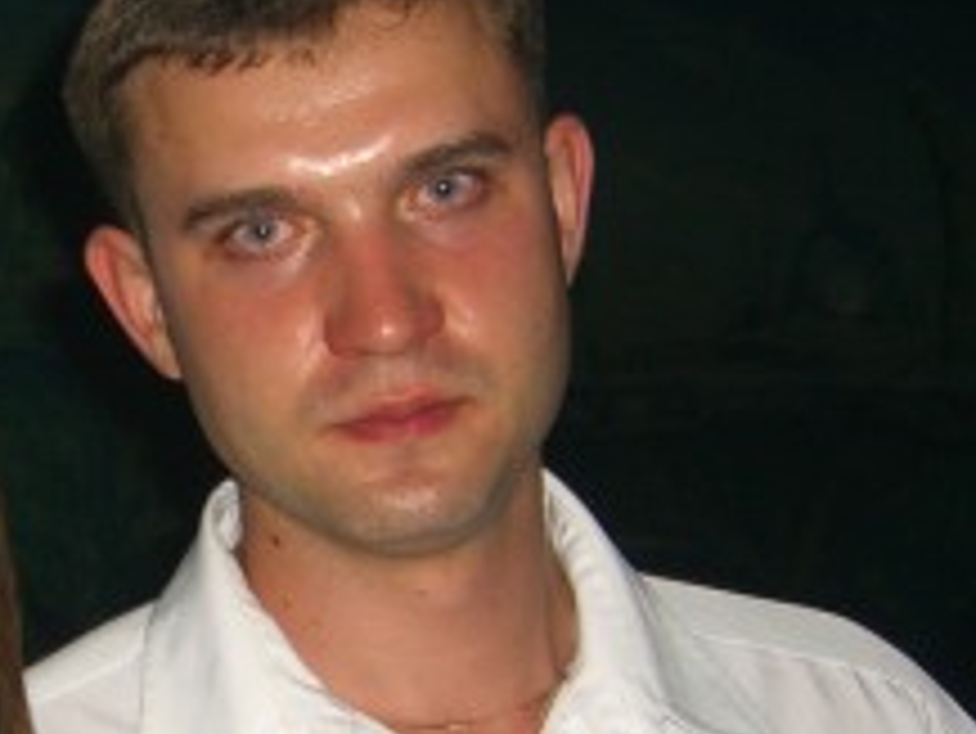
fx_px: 2962
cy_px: 666
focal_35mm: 105
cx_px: 99
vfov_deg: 14.0
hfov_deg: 18.4
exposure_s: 1/60
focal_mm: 7.9
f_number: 2.8
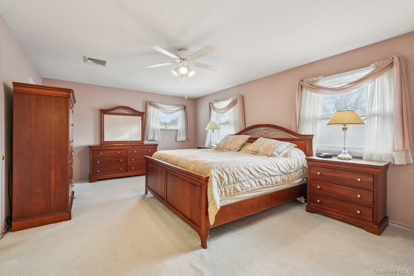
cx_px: 207
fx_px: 184
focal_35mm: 16
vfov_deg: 73.7
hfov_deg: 96.7
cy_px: 138
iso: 400
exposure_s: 1/20
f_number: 8
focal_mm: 16
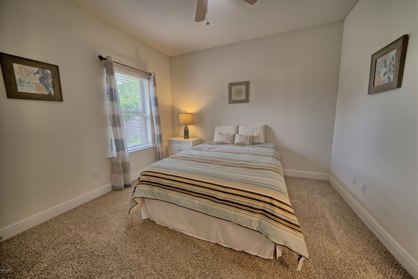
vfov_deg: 90.0
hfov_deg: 112.6
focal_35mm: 12
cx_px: 209
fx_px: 139
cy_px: 140
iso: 200
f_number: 13
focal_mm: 12
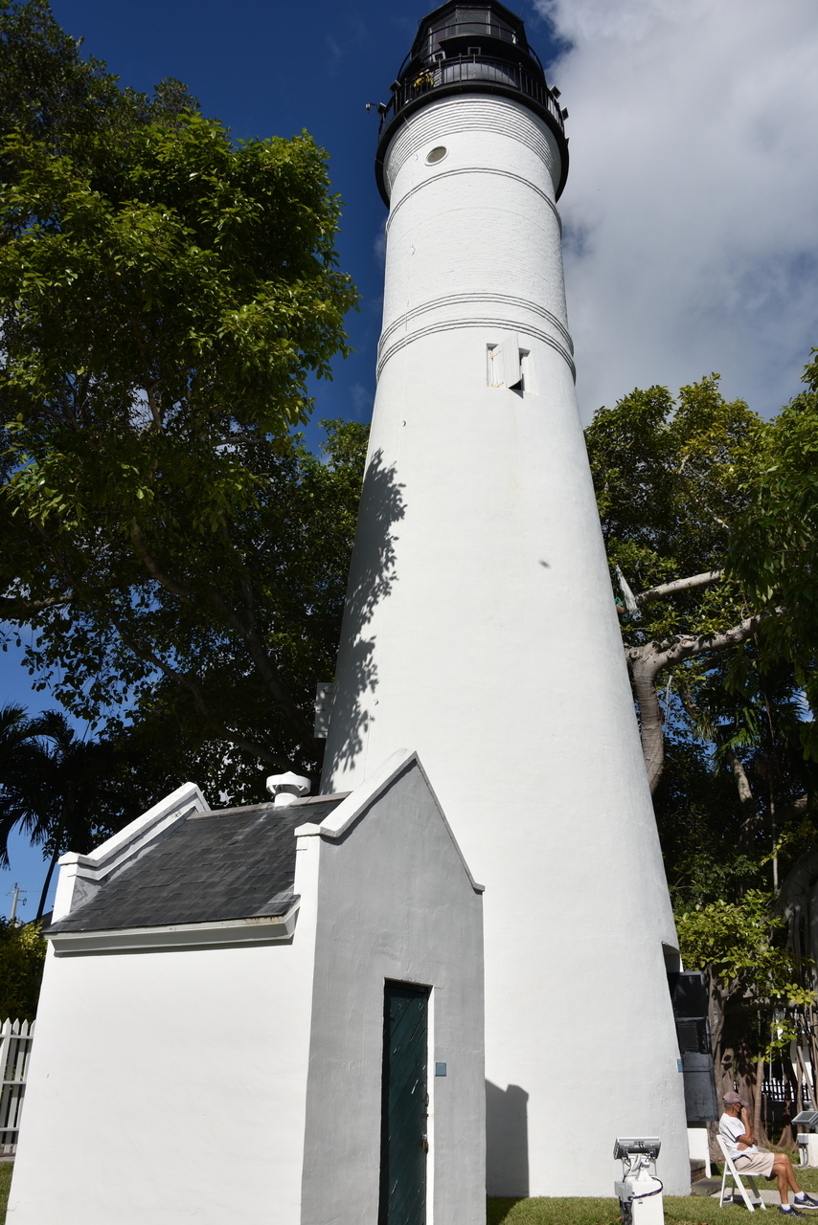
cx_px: 409
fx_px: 954
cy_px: 612
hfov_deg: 46.4
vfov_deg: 65.5
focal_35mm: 28
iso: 100
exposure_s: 1/500
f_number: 11
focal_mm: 28
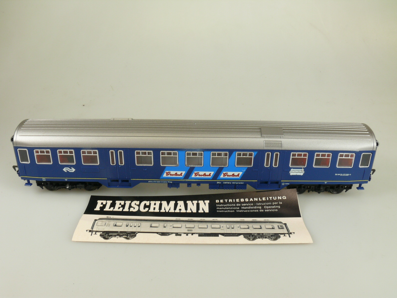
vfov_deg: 40.7
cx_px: 198
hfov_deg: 52.6
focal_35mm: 35
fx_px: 401
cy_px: 149
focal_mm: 7.4
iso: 100
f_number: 10
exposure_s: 1/8
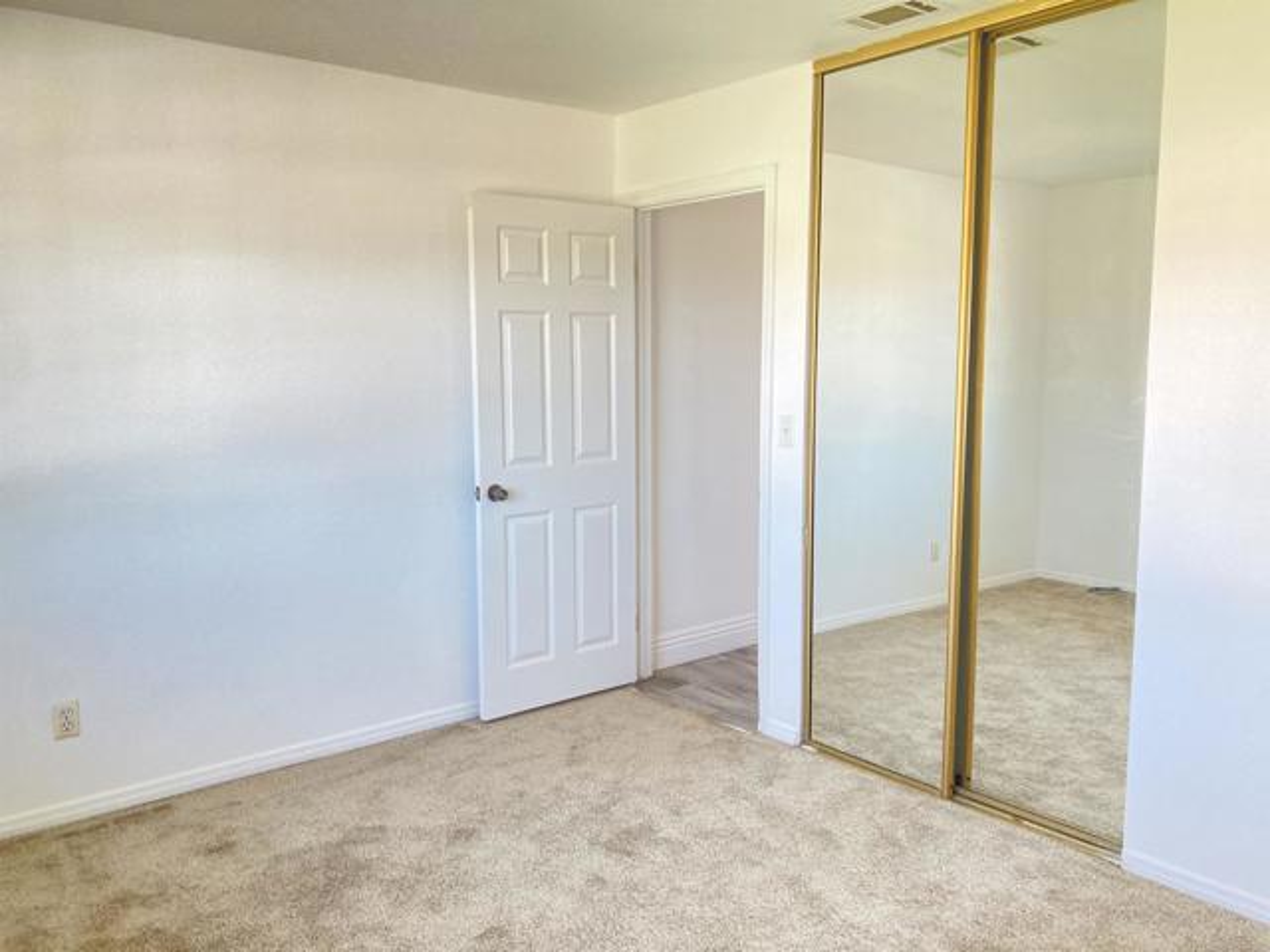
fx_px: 1027
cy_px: 476
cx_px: 635
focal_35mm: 28
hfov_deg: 63.4
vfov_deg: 49.7
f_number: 1.8
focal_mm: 3.99
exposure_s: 1/60
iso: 160
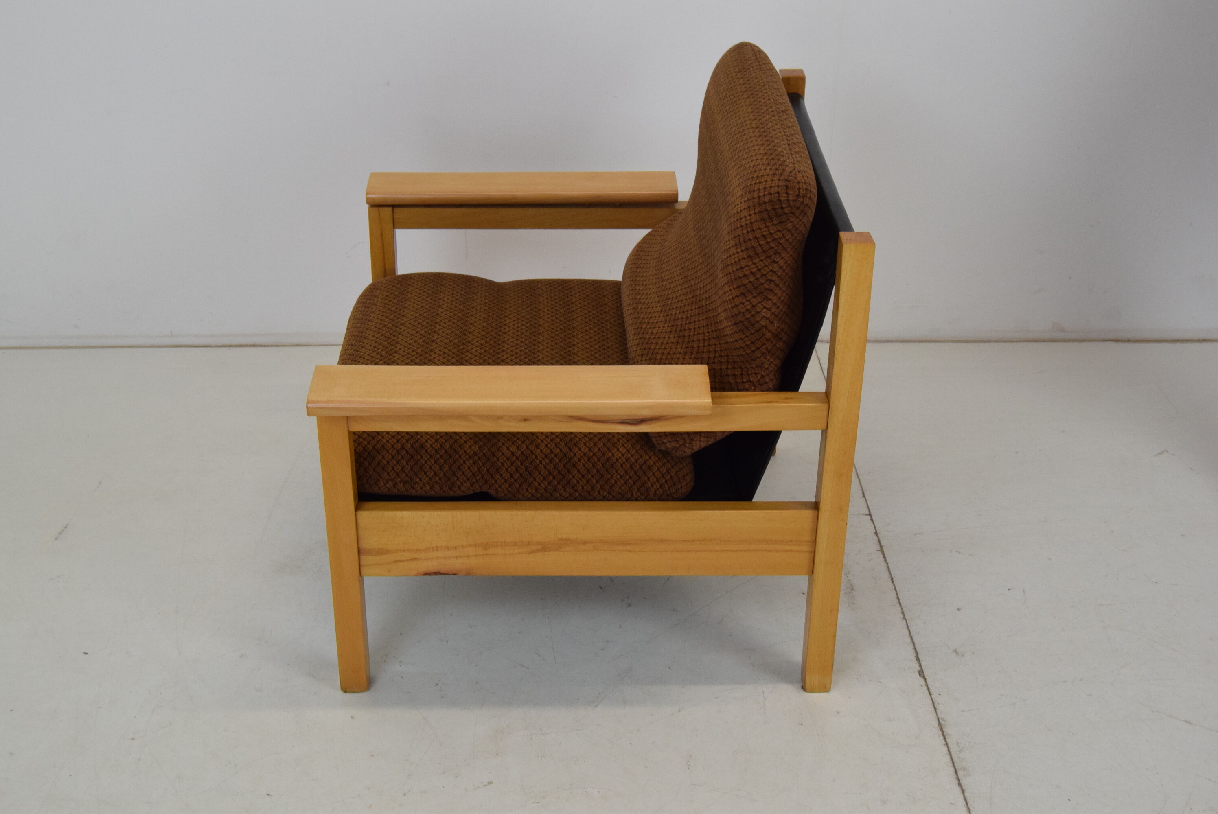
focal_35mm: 46
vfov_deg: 29.0
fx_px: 1574
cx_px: 609
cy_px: 407
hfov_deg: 42.3
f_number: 8
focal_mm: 31
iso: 1600
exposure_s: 1/250
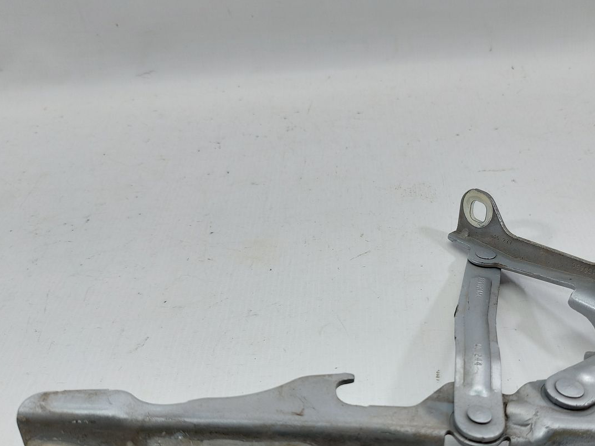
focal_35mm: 31
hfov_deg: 57.5
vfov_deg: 44.9
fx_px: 533
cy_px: 287
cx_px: 380
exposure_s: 1/50
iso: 64
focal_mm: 5.23
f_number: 1.8
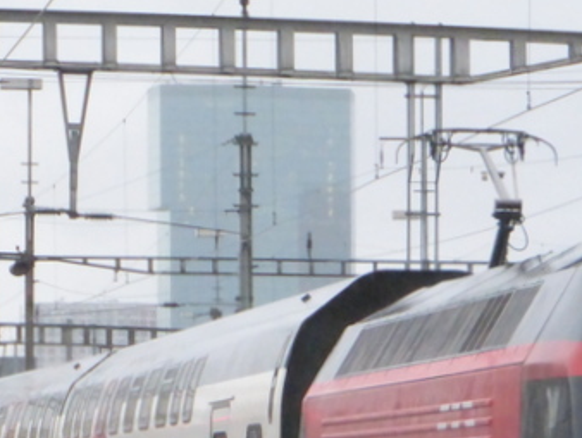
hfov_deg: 6.0
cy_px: 479
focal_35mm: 328
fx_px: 5519
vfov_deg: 4.5
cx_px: 570
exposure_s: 1/160
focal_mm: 18.2
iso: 500
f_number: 5.3
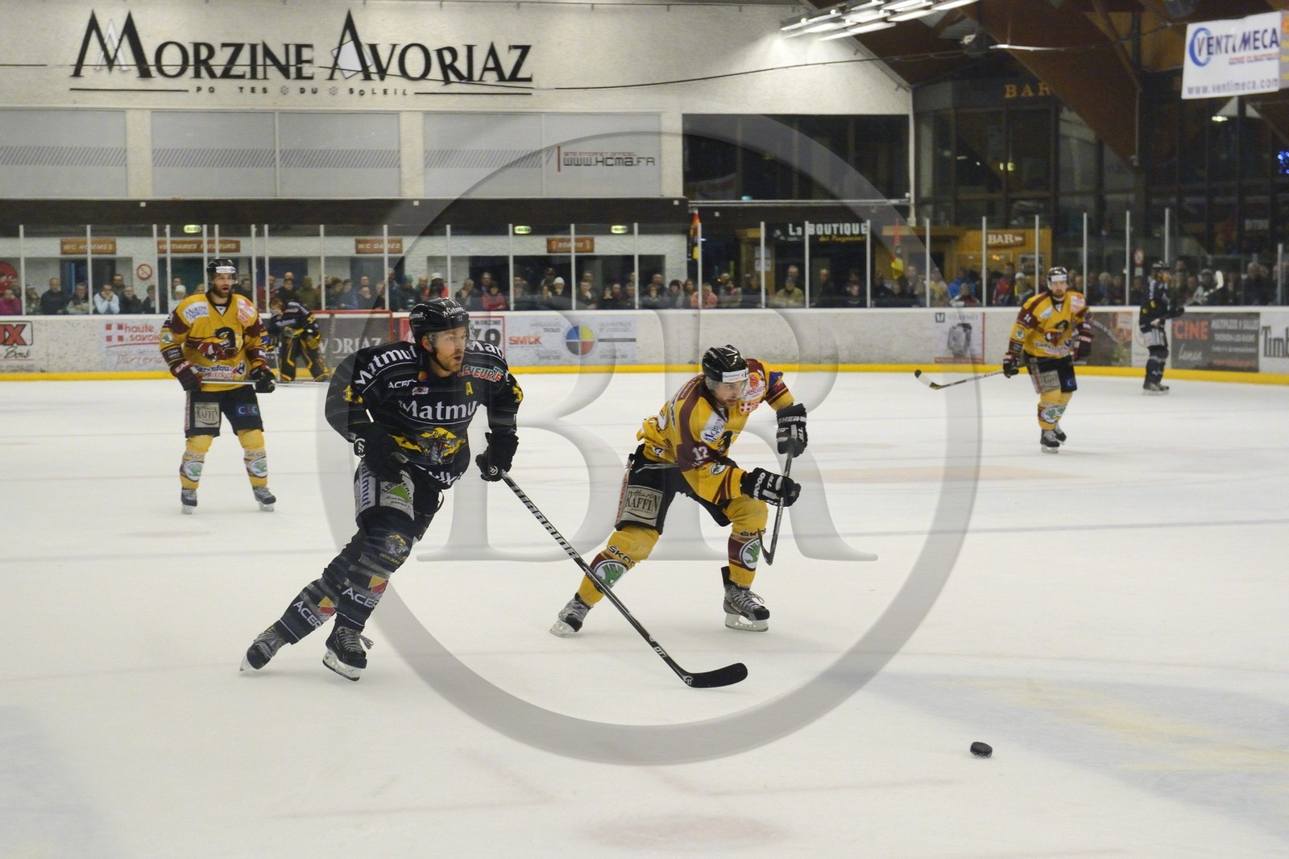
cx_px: 644
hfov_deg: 28.8
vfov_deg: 19.4
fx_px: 2506
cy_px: 430
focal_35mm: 70
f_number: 5
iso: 6400
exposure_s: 1/1250
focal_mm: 70
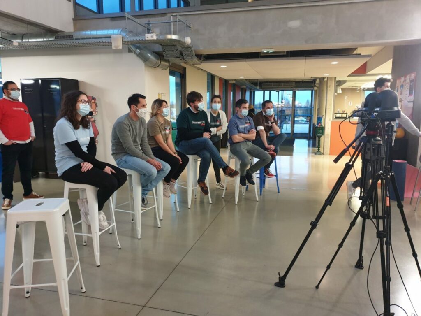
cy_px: 158
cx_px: 210
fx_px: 316
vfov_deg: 53.1
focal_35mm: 26
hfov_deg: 67.3
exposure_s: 1/25
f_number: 1.5
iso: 320
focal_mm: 4.3
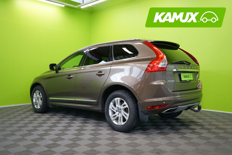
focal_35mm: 33
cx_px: 116
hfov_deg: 57.2
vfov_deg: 40.0
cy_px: 78
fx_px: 213
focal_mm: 33
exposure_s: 1/25
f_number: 5.6
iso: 400
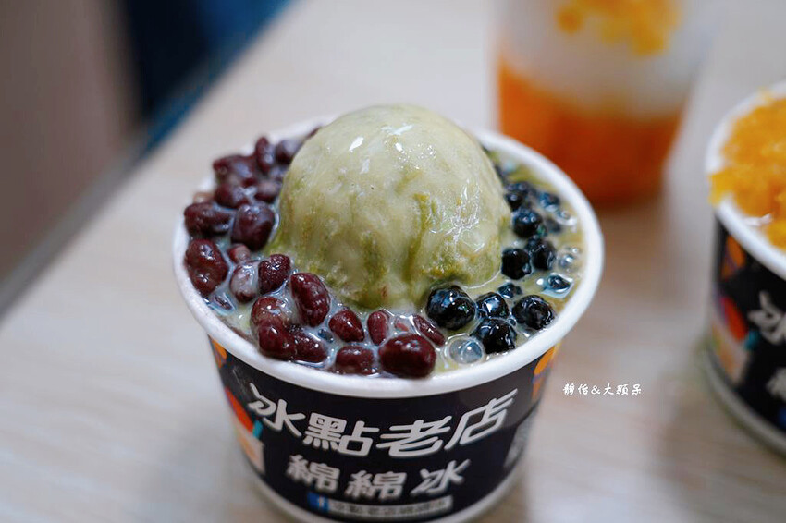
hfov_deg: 33.9
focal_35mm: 59
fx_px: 1288
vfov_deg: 23.0
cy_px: 262
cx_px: 393
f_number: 4
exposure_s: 1/60
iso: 500
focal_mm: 59
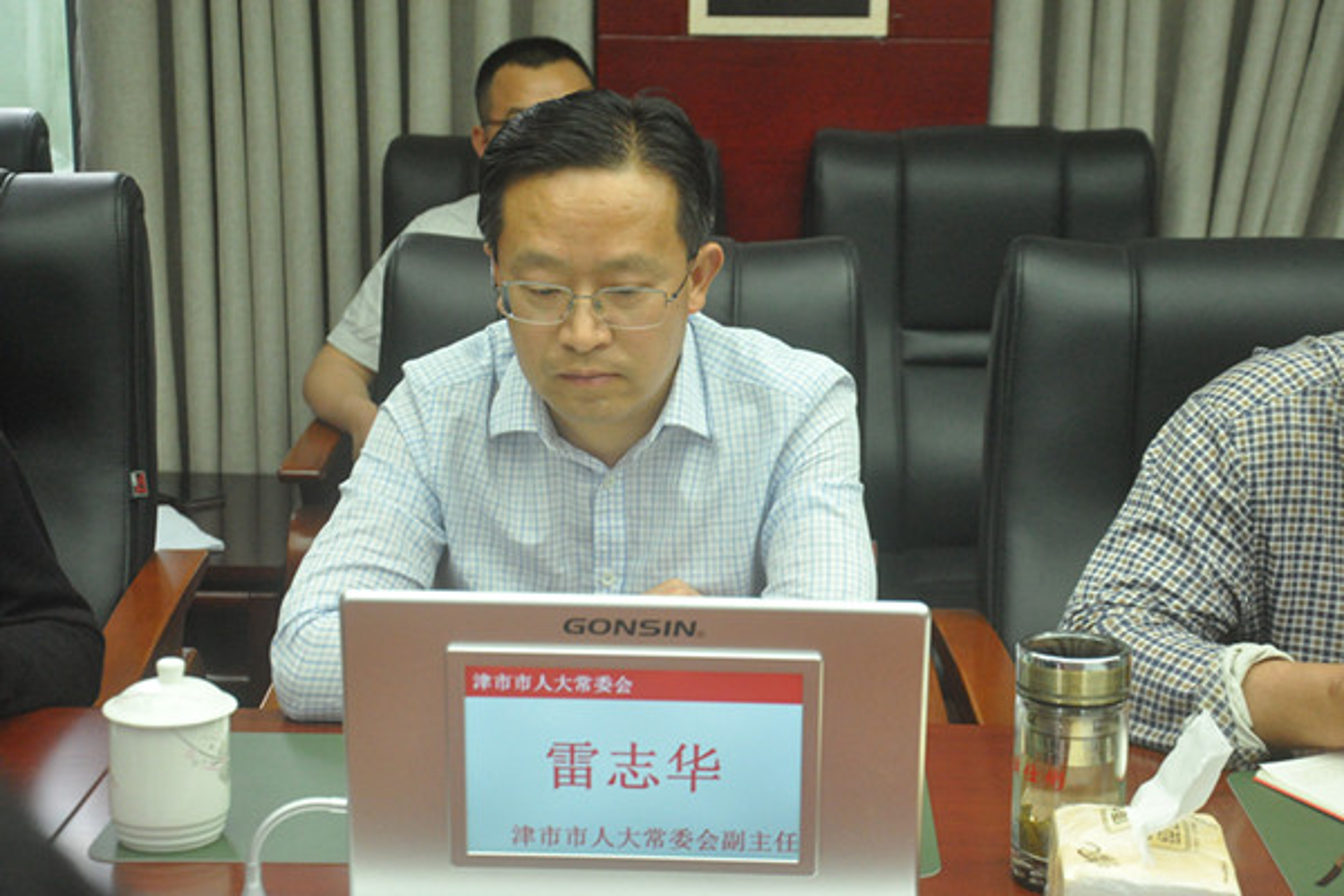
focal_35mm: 75
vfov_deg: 18.2
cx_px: 672
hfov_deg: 27.0
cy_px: 448
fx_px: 2800
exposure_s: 1/125
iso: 2200
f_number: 5
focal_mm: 50
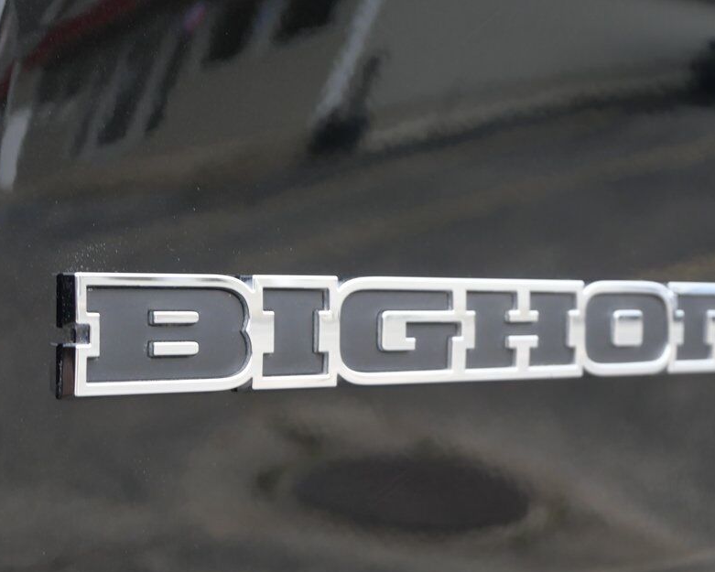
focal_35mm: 64
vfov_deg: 23.8
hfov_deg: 29.5
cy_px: 351
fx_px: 1354
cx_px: 414
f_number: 5.1
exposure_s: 1/60
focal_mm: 25
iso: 640
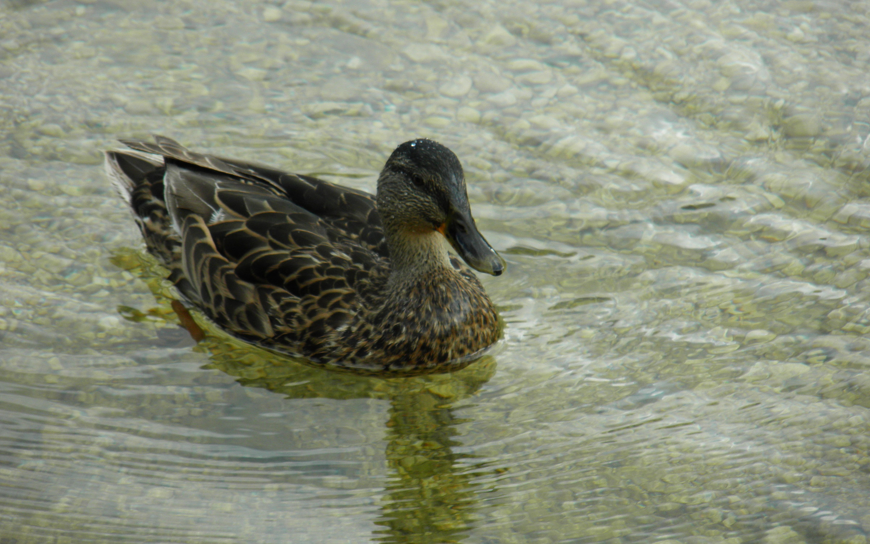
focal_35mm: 494
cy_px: 274
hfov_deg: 4.3
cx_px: 435
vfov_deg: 2.7
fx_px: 11712
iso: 64
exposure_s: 1/125
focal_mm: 83.4
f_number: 4.6
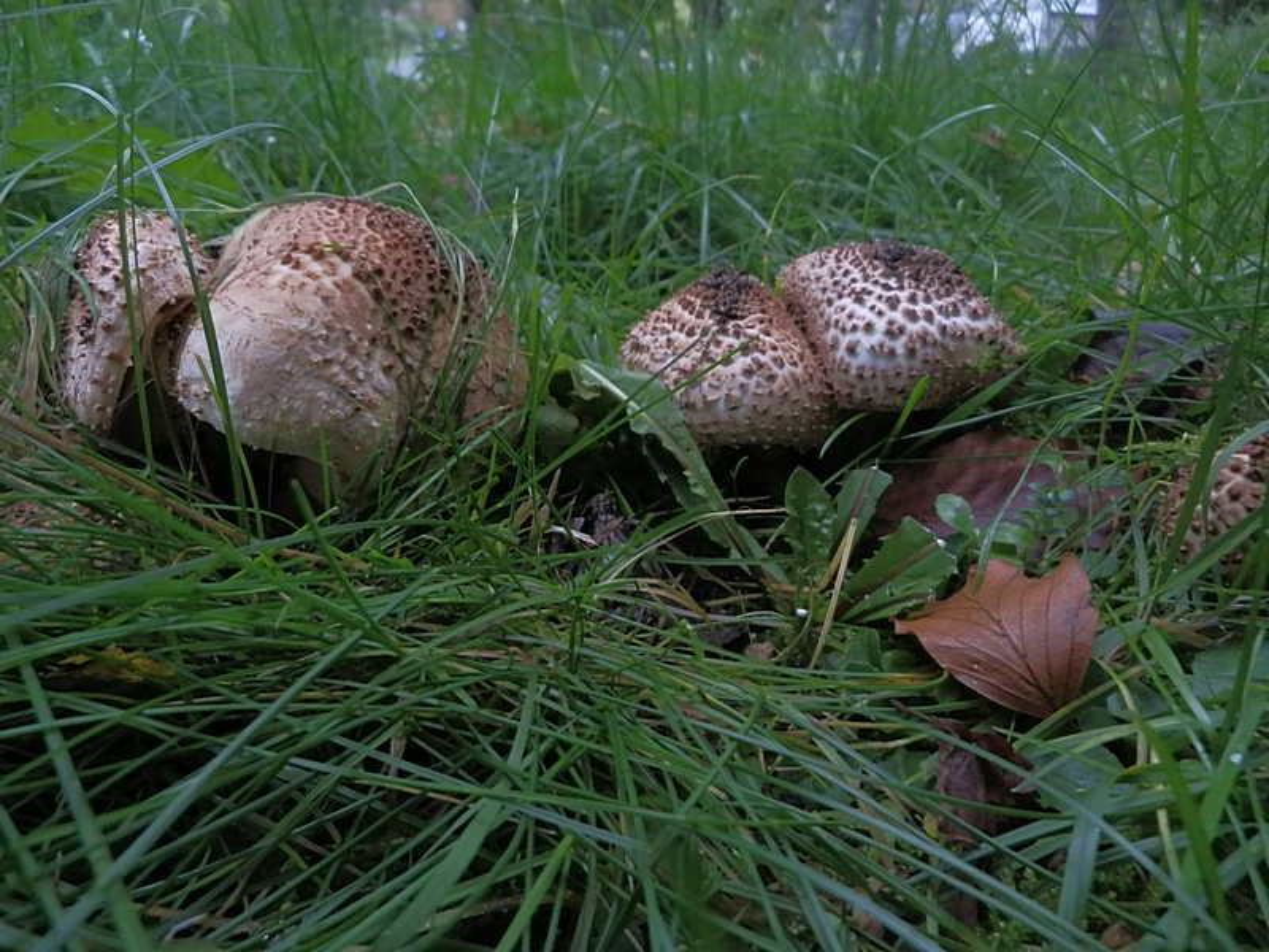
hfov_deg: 71.6
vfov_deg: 56.8
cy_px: 476
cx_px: 634
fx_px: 880
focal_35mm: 24
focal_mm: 4.2
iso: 500
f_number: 3
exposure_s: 1/320
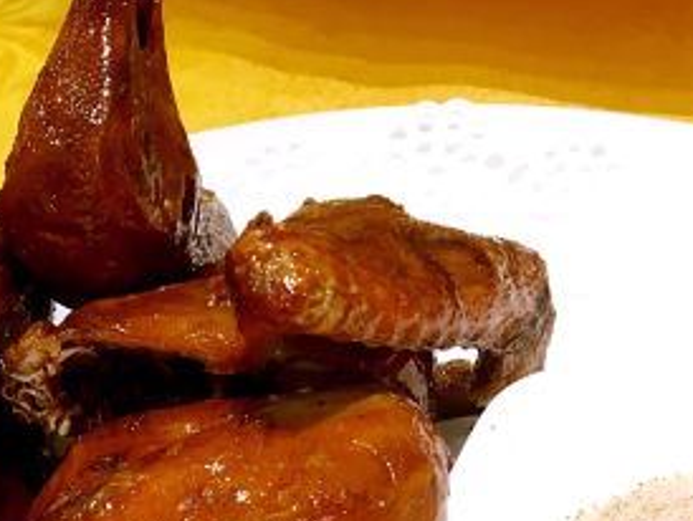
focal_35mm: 74
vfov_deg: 19.4
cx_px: 200
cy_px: 512
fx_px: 1483
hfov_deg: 26.1
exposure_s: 1/33
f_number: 2.2
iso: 100
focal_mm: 4.15
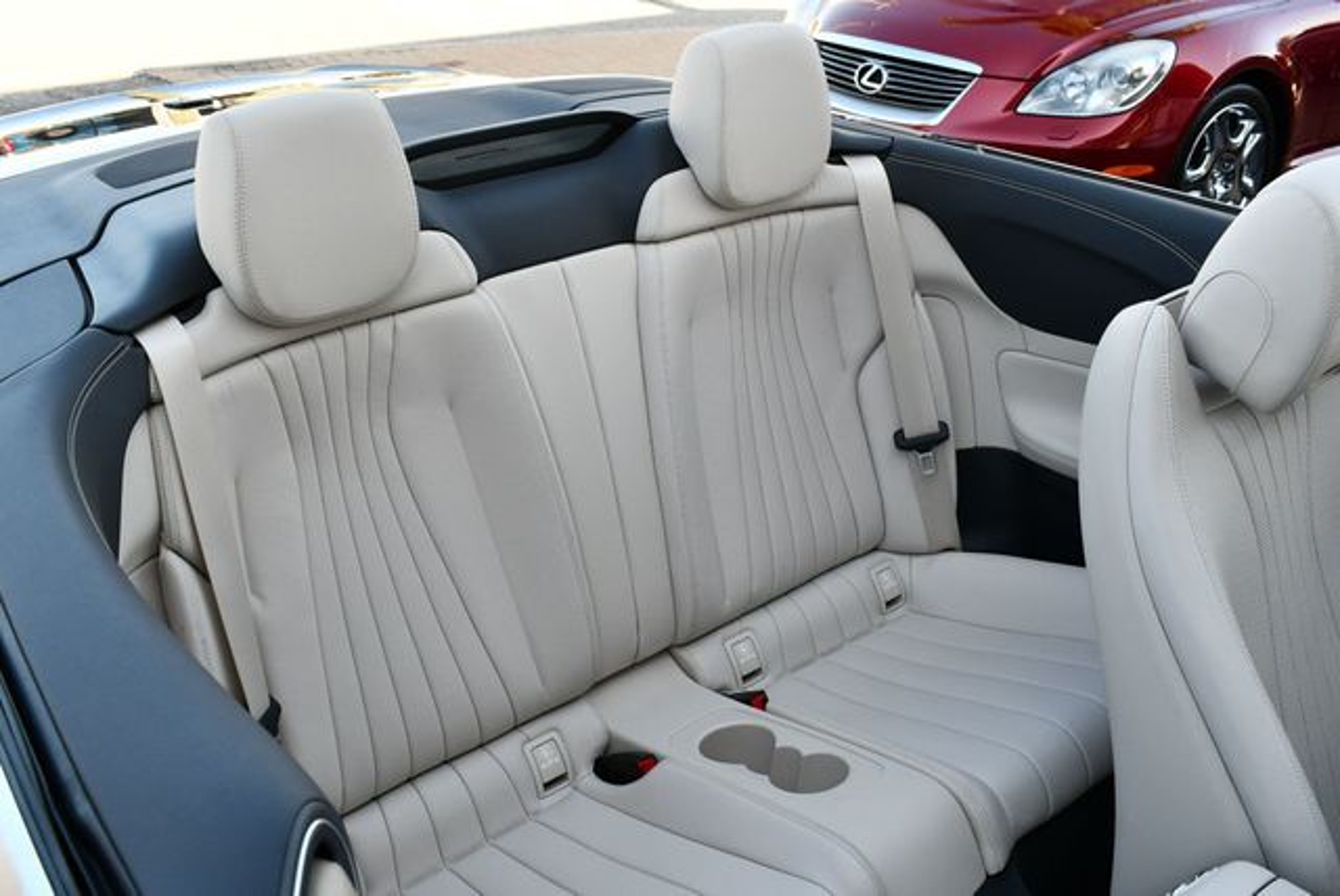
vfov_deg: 36.9
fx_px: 1341
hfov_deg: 53.1
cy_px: 448
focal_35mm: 36
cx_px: 670
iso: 320
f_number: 5.6
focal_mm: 18
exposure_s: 1/250
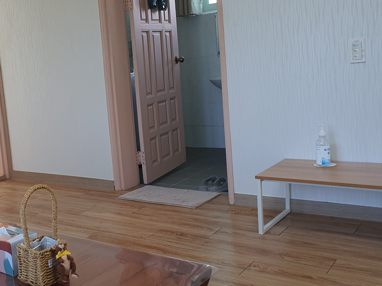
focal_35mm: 44
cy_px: 124
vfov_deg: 32.8
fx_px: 486
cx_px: 70
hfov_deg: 40.9
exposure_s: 1/120
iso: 100
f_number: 2.4
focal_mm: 4.3
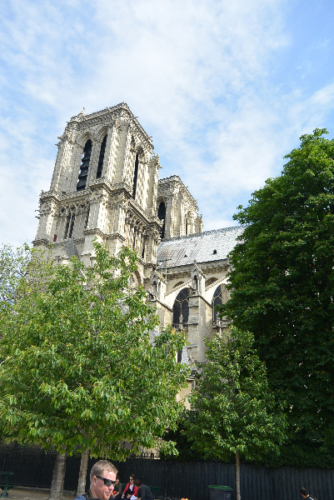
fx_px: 403
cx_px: 167
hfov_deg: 45.0
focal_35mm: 29
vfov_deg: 63.6
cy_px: 250
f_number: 3.5
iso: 100
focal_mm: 11
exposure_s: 1/800
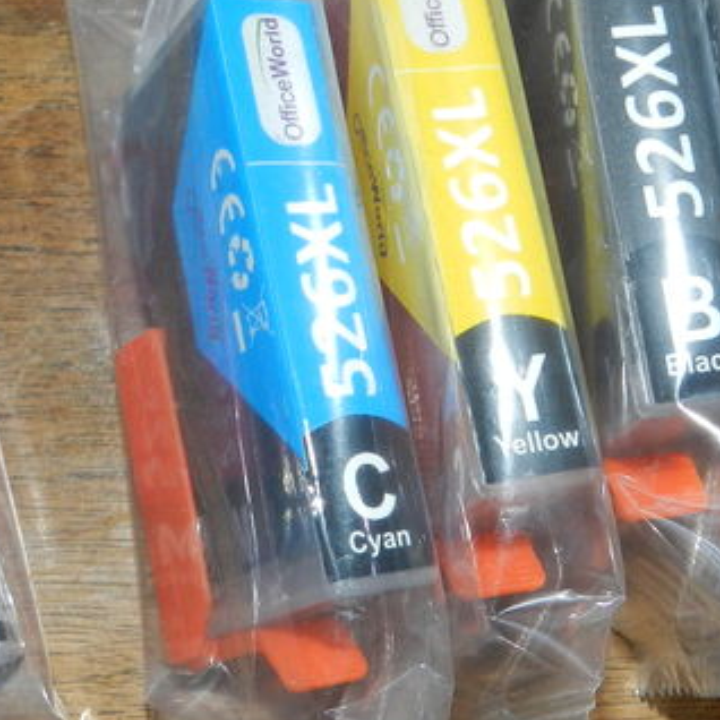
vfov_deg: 26.9
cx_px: 451
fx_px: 1506
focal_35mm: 64
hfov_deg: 26.8
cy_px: 346
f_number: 3.4
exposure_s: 1/30
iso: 200
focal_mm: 4
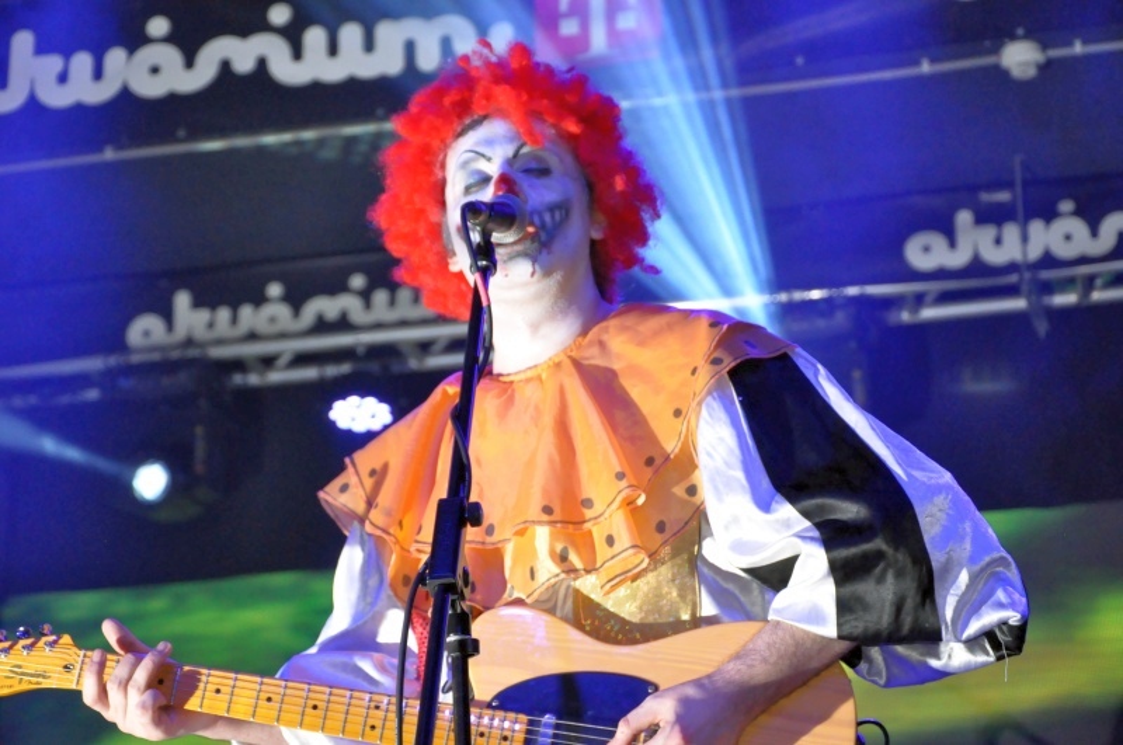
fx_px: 2897
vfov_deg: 14.7
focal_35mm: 93
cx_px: 562
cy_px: 372
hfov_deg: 21.9
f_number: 5.3
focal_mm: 62
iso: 3200
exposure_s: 1/160
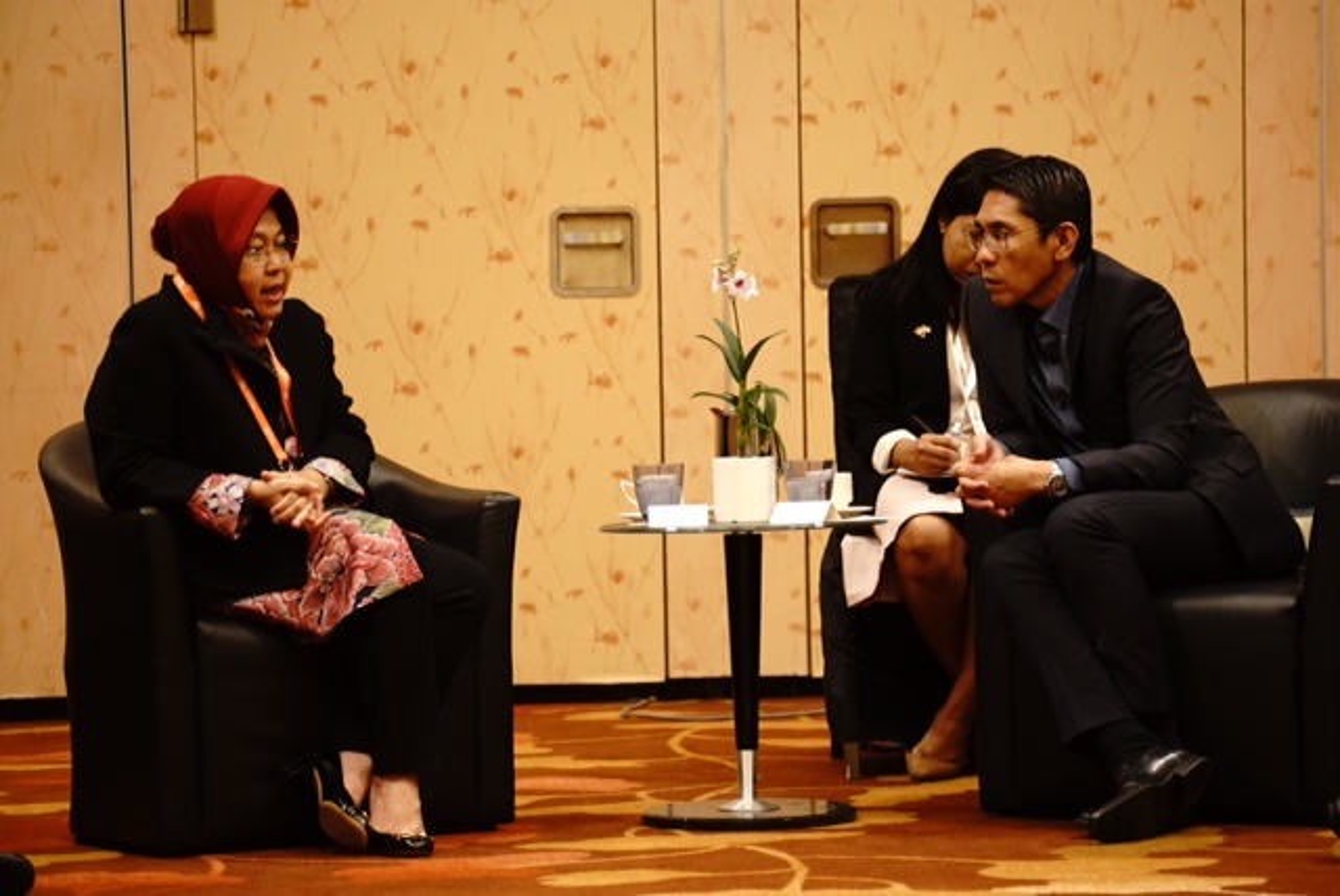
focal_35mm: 140
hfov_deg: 14.6
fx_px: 5216
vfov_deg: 9.8
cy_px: 448
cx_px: 670
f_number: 4.5
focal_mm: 140
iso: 1600
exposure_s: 1/50
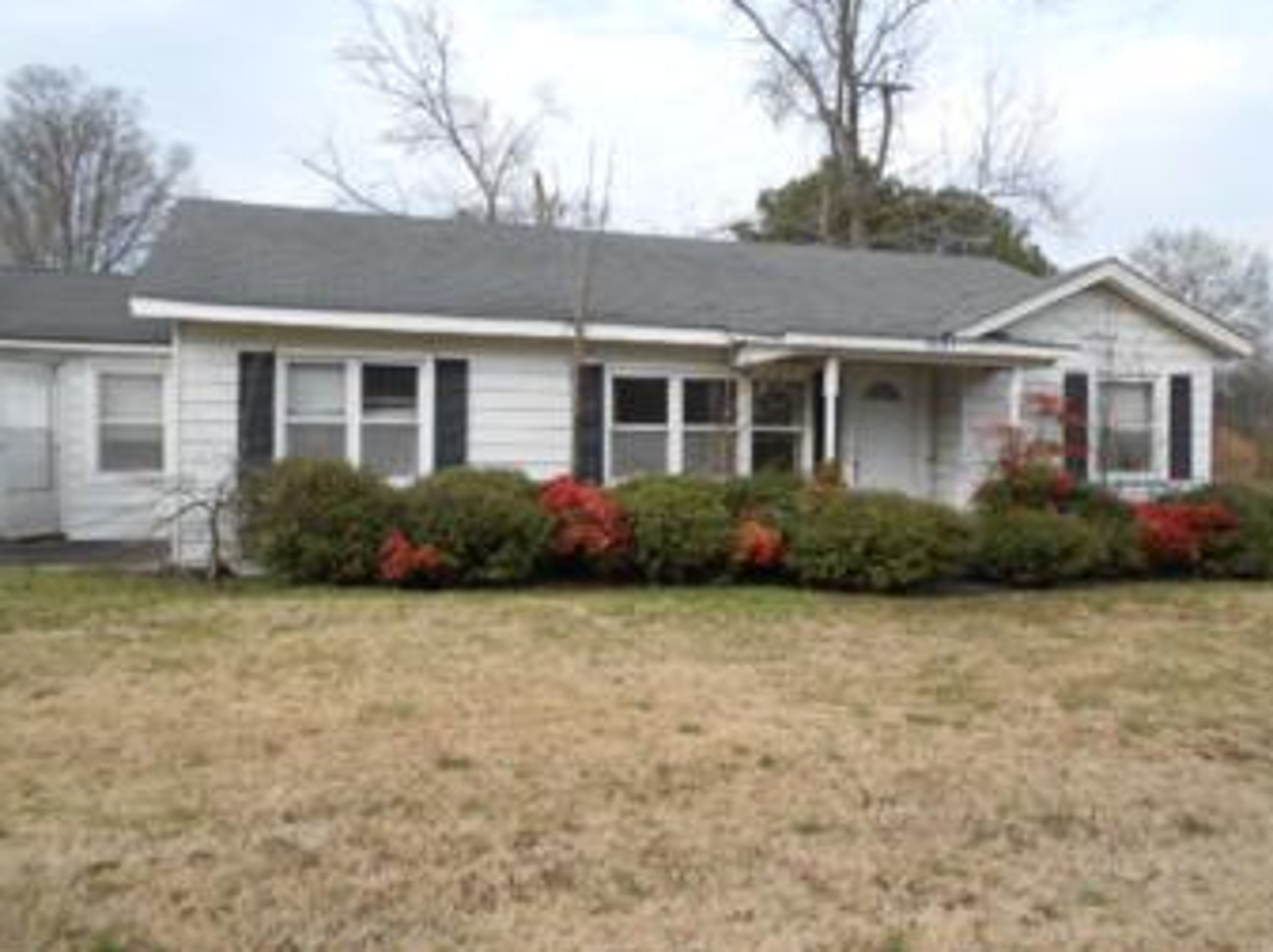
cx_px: 631
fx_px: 992
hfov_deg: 65.4
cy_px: 468
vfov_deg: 51.3
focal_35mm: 27
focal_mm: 4.6
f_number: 3.5
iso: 80
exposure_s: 1/320
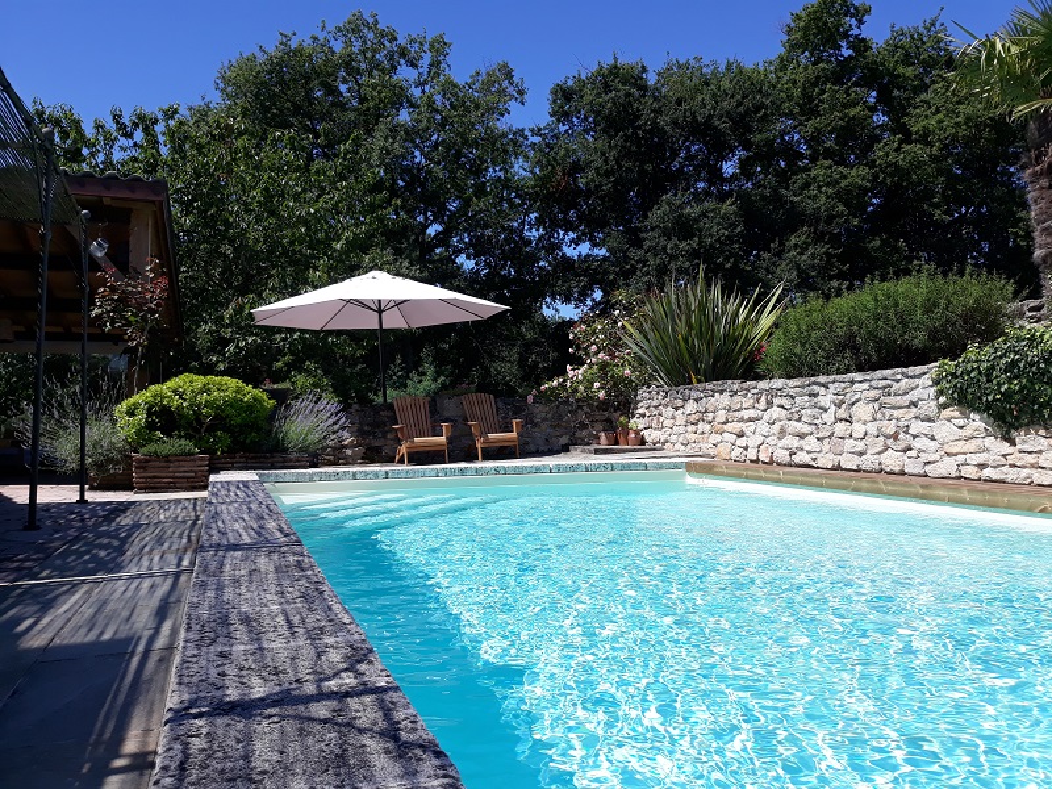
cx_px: 526
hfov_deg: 65.3
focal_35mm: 27
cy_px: 394
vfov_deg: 51.4
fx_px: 821
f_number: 1.7
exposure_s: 1/1543
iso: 40
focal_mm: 3.71
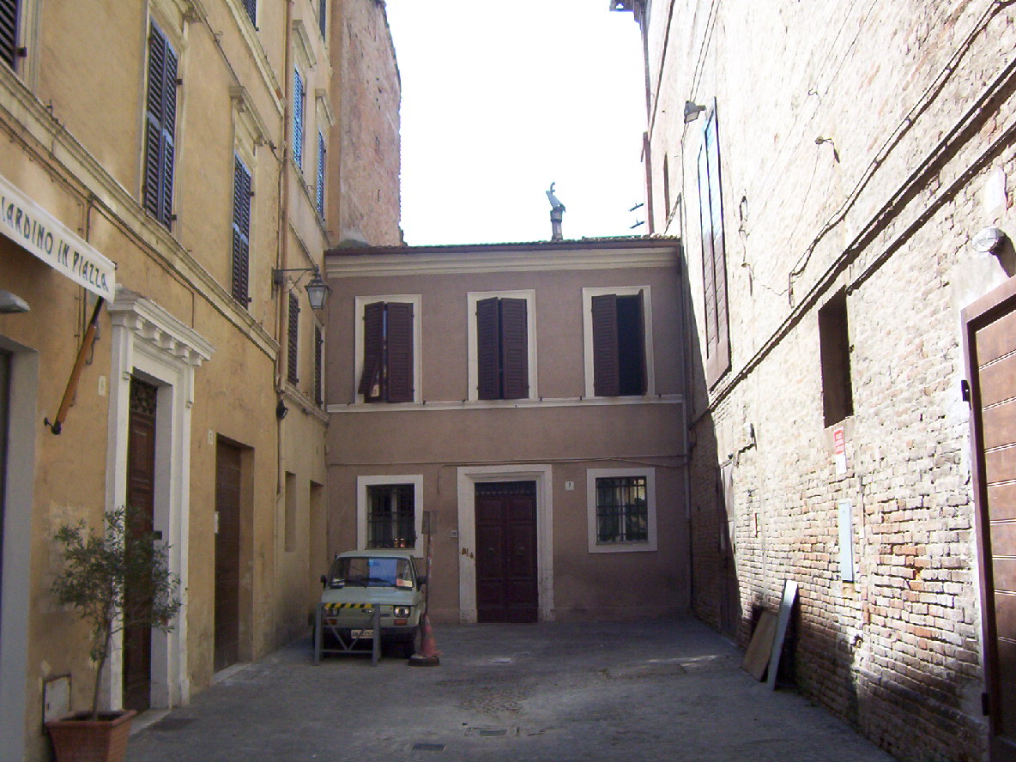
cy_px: 381
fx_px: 1057
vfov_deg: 39.7
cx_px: 508
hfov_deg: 51.4
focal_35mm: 36
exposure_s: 1/771
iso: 100
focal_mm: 5.54
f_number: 2.76
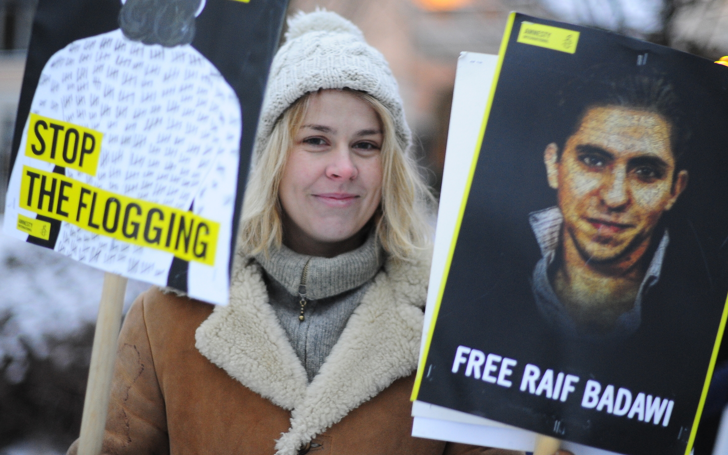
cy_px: 211
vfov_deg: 18.6
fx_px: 1389
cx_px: 366
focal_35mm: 70
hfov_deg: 29.4
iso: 1600
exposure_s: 1/200
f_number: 1.4
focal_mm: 50
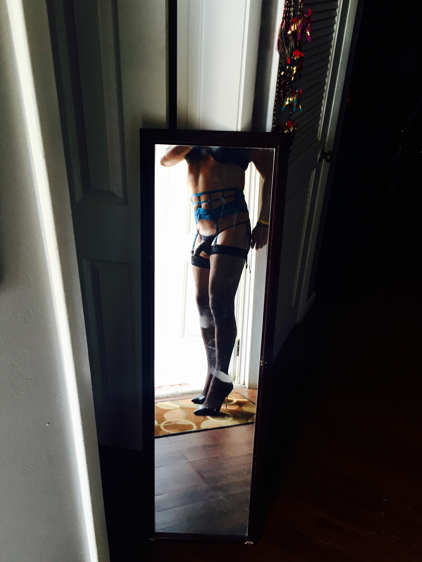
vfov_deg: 60.0
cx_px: 207
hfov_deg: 46.8
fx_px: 488
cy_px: 275
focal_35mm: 30
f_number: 2.2
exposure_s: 1/40
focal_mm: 4.15
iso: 32
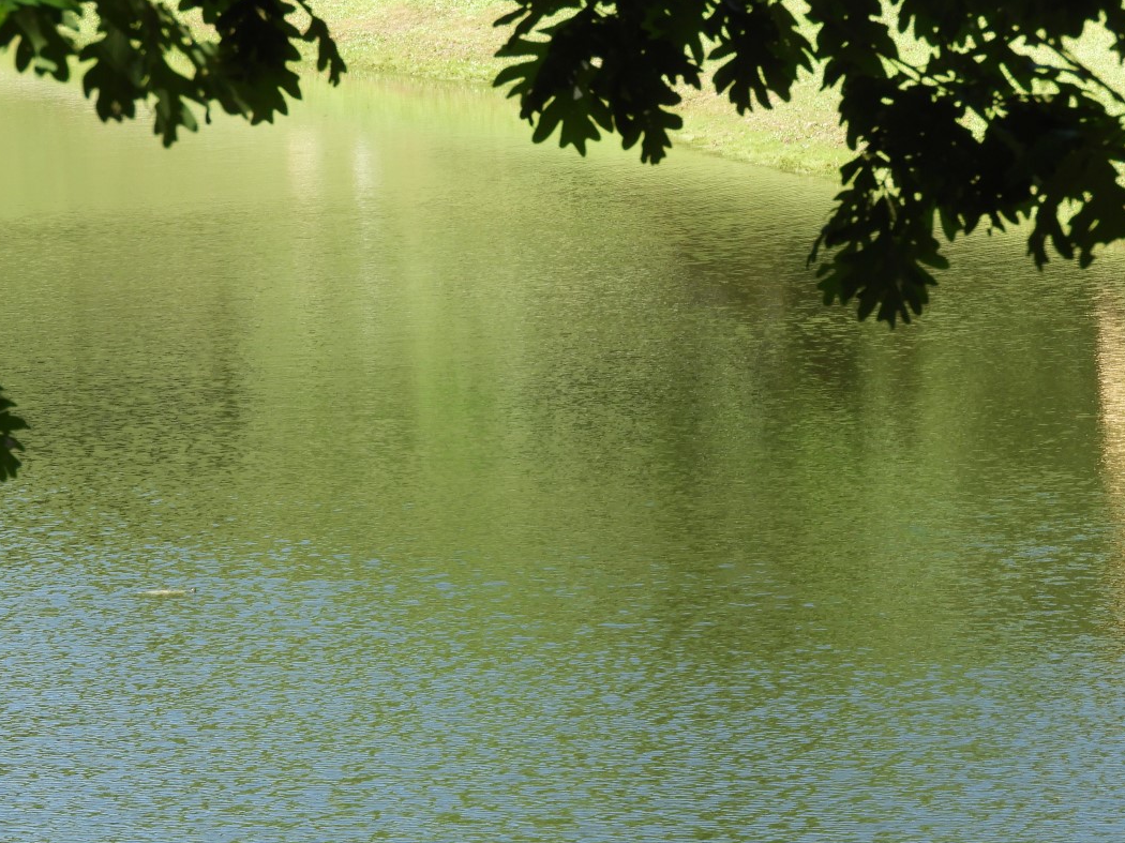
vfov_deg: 4.3
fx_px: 11145
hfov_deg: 5.8
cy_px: 420
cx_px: 625
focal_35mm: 343
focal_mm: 44.8
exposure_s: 1/125
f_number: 5.5
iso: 100
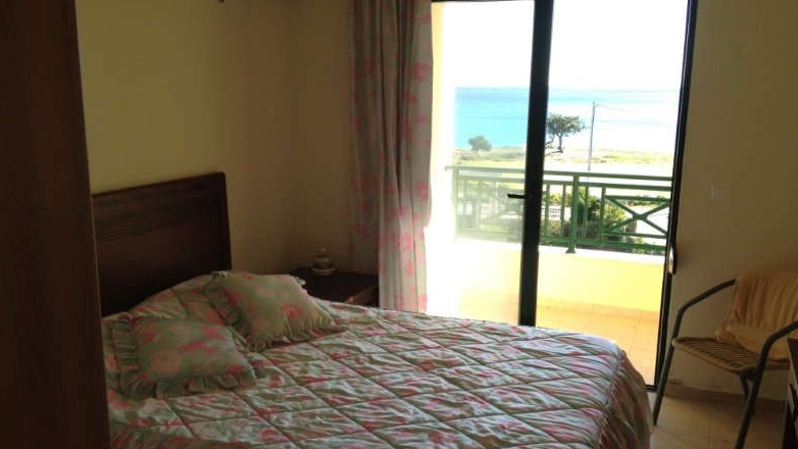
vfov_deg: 30.4
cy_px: 250
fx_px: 825
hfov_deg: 51.6
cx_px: 405
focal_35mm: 39
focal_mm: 4.28
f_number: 2.4
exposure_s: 1/370
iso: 80
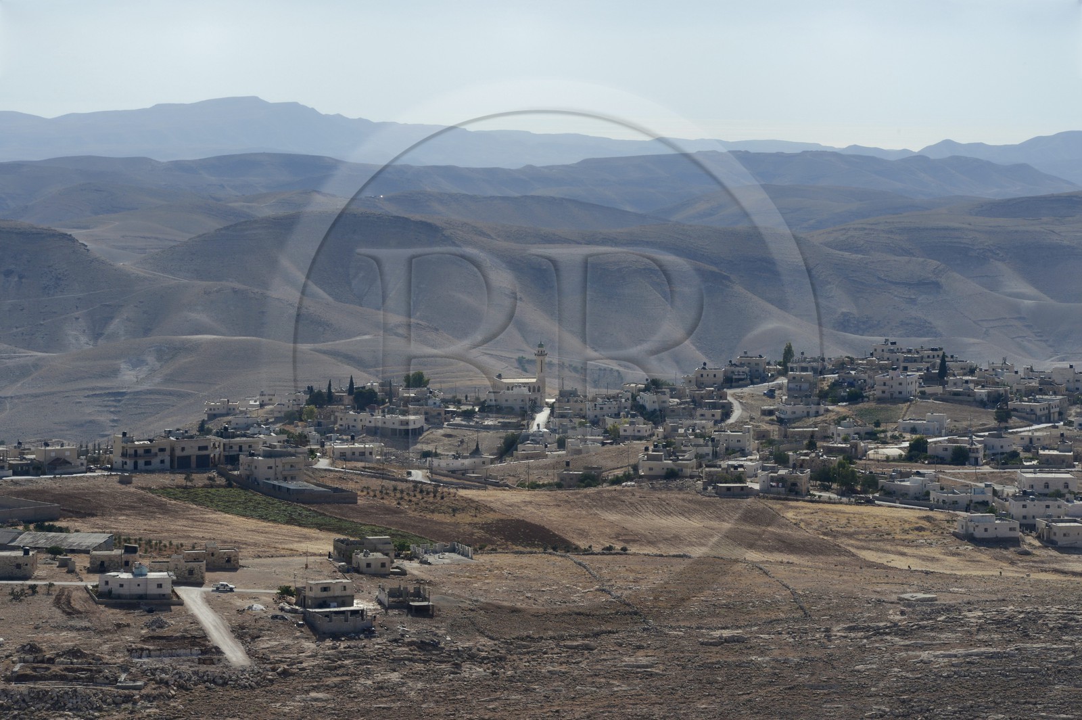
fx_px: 5405
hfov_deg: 11.4
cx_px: 541
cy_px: 360
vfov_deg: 7.6
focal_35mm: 180
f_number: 16
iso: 200
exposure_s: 1/320
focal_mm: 180
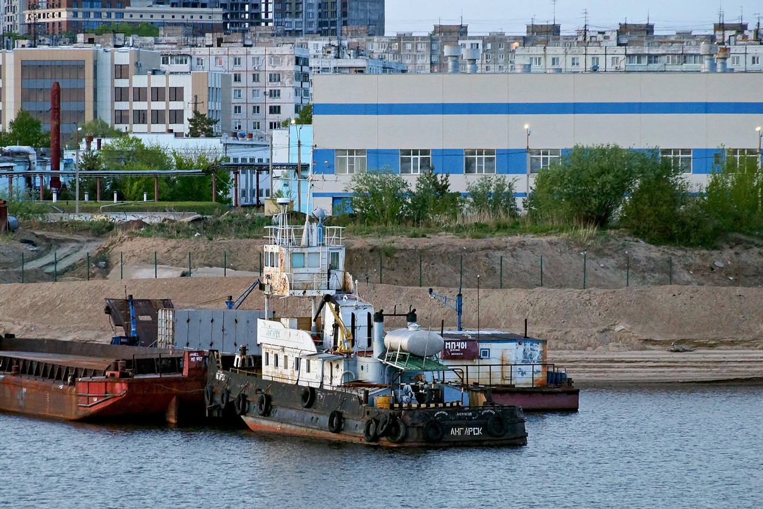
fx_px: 4292
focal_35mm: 202
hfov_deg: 10.2
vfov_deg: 6.8
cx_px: 382
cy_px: 254
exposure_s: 1/60
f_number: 5.6
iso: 800
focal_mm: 135
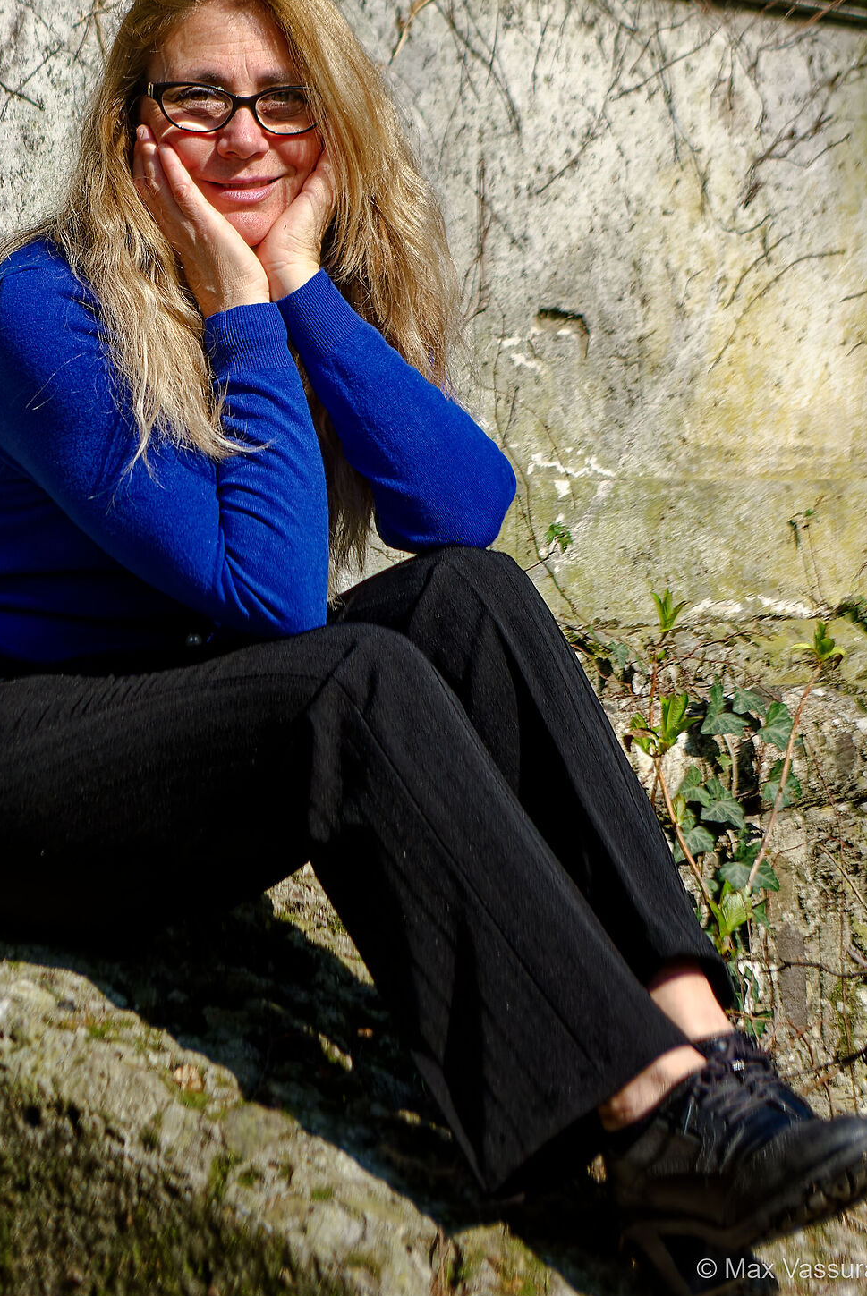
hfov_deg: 12.3
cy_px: 235
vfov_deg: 18.2
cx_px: 181
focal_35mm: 111
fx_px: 4001
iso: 100
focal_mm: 45
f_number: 4
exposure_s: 1/750
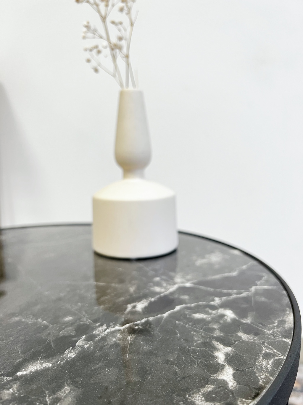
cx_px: 152
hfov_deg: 53.1
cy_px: 202
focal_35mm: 26
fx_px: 303
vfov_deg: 67.3
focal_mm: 5.7
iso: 160
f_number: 1.5
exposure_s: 1/50
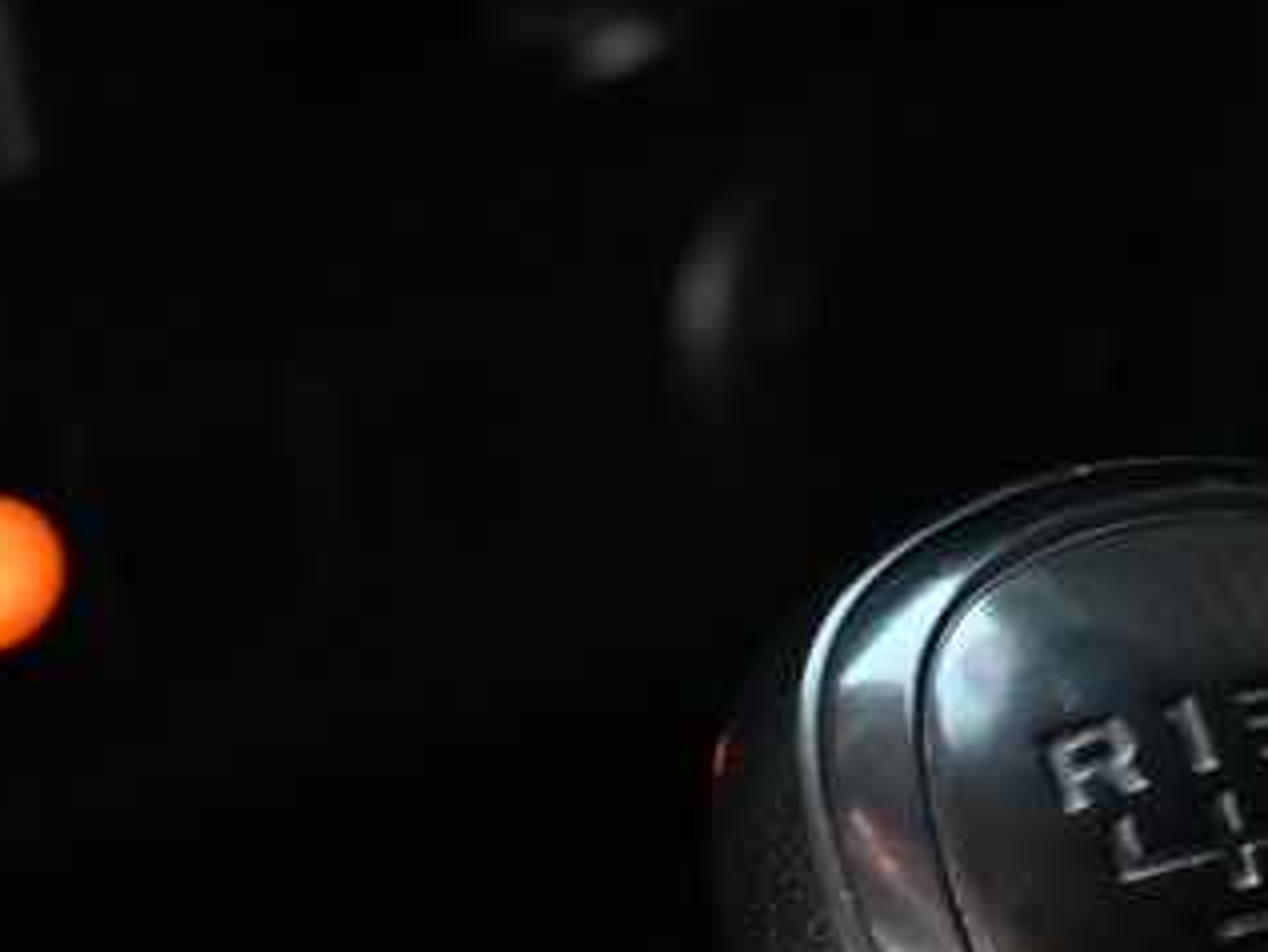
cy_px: 1316
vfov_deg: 11.1
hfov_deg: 15.0
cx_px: 1152
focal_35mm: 130
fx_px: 4764
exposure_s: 1/30
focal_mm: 39
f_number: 5.6
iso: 1100
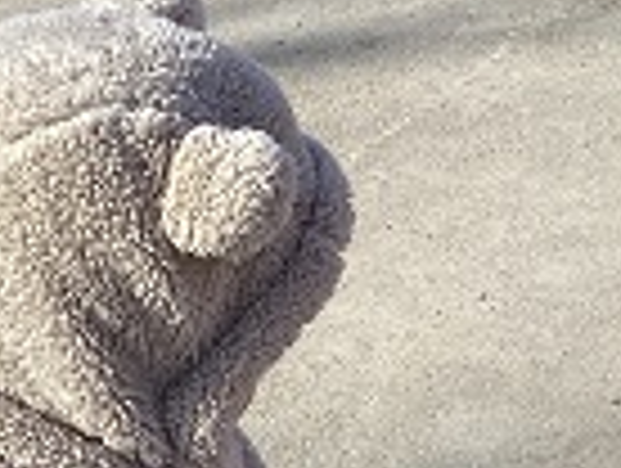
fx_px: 2013
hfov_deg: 16.3
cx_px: 868
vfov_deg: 12.3
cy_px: 799
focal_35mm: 112
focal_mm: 3.3
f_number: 2.4
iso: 25
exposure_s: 1/895
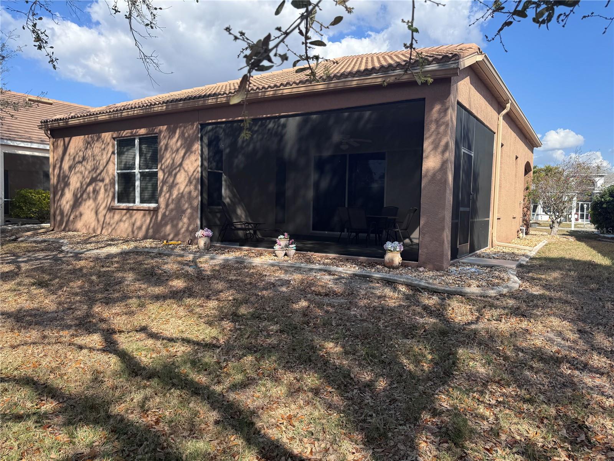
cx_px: 307
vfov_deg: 56.8
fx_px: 426
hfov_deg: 71.6
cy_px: 230
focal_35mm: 24
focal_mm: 6.76
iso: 80
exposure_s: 1/2252
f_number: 1.78
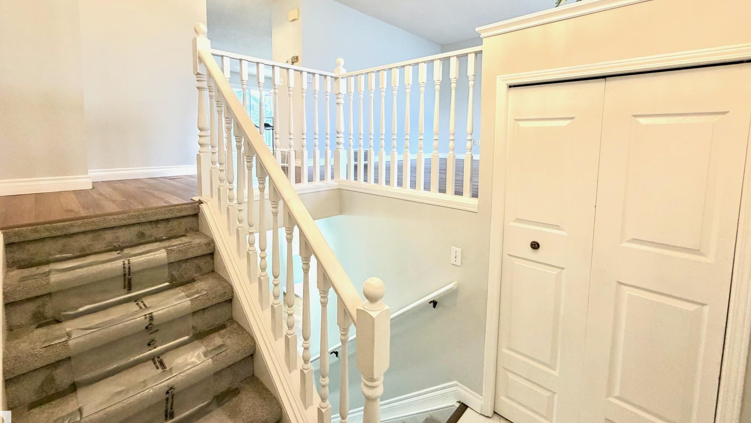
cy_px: 167
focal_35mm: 16
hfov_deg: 99.4
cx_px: 367
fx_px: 319
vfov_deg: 66.4
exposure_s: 1/60
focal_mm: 2.22
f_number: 2.2
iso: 250
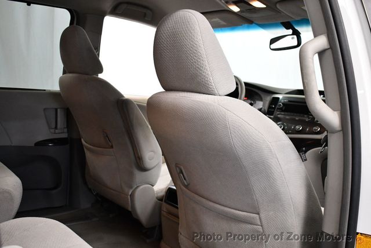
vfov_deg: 36.9
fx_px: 371
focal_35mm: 36
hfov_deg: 53.1
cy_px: 124
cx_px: 186
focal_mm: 18
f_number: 3.5
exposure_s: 1/125
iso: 2200
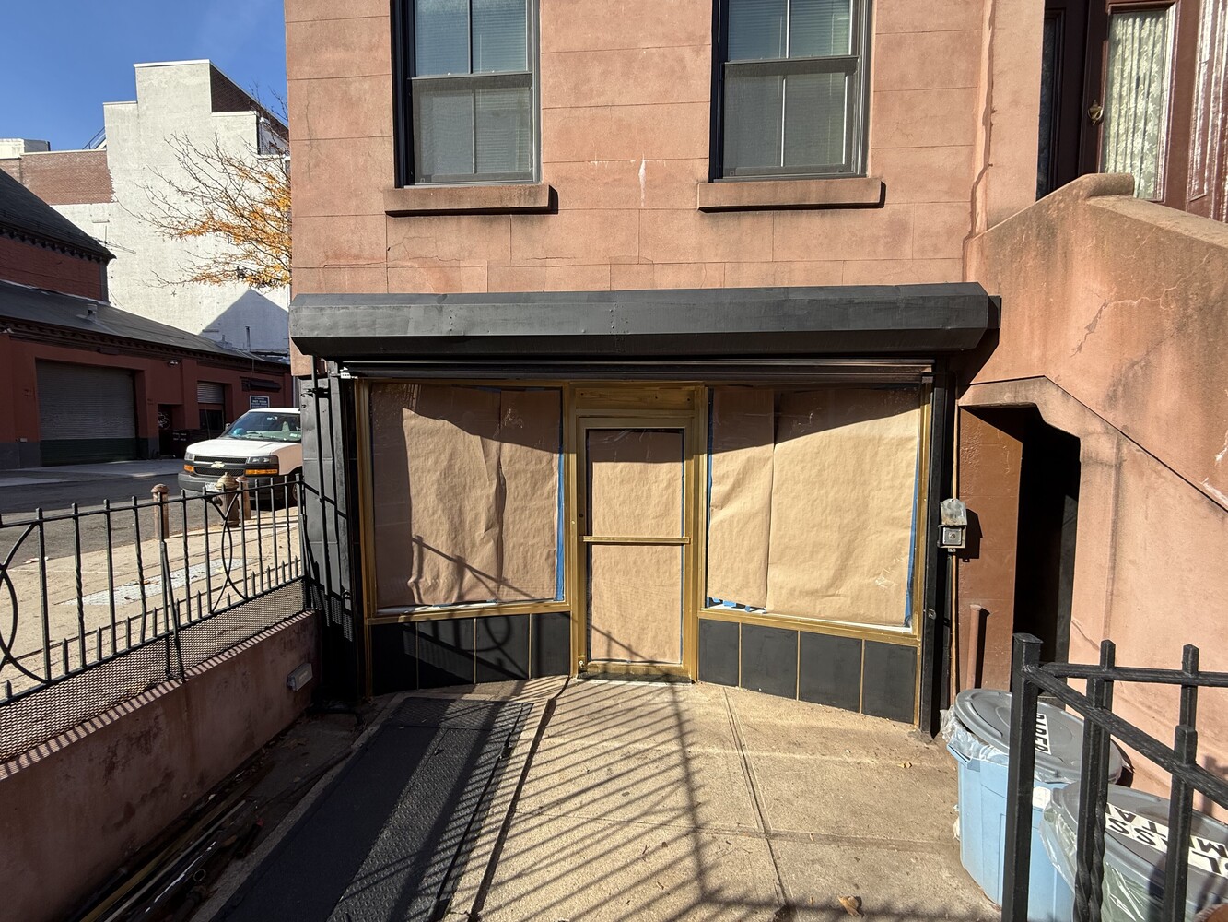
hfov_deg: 102.1
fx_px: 497
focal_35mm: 14
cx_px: 614
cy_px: 461
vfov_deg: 85.7
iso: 50
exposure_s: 1/876
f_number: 2.2
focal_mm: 2.22
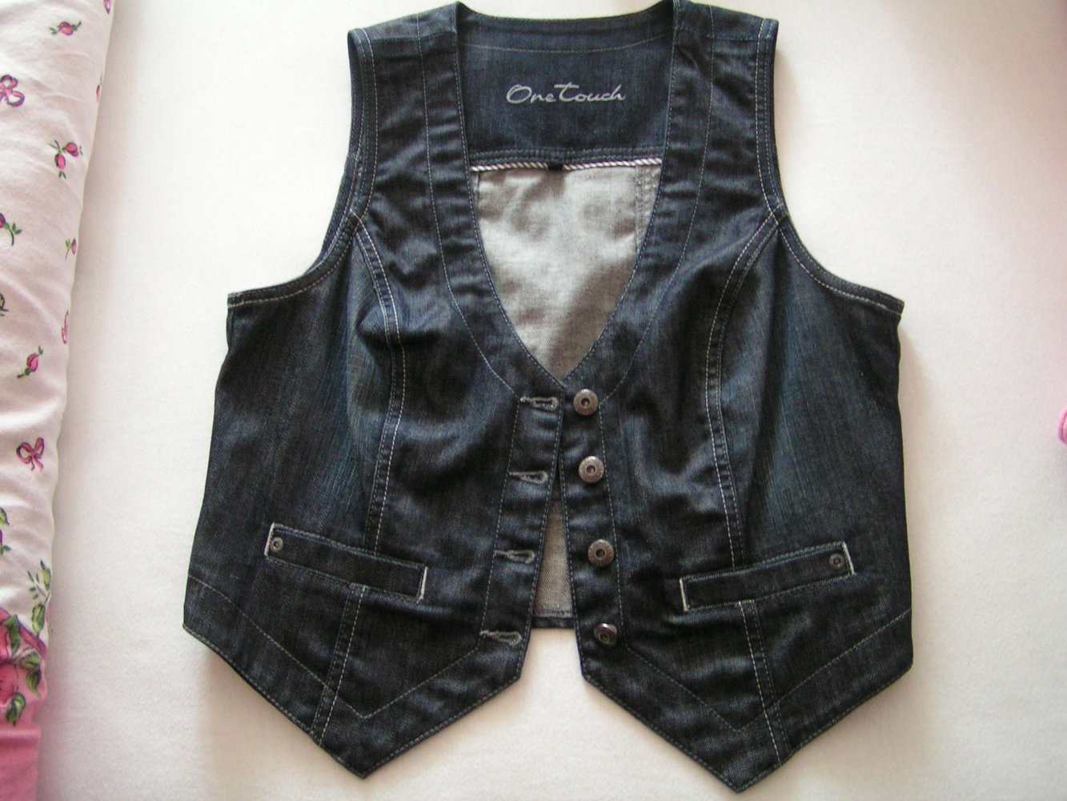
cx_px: 534
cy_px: 400
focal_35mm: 38
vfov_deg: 37.7
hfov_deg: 49.0
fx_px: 1171
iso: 200
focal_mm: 5.8
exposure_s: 1/6
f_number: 2.8
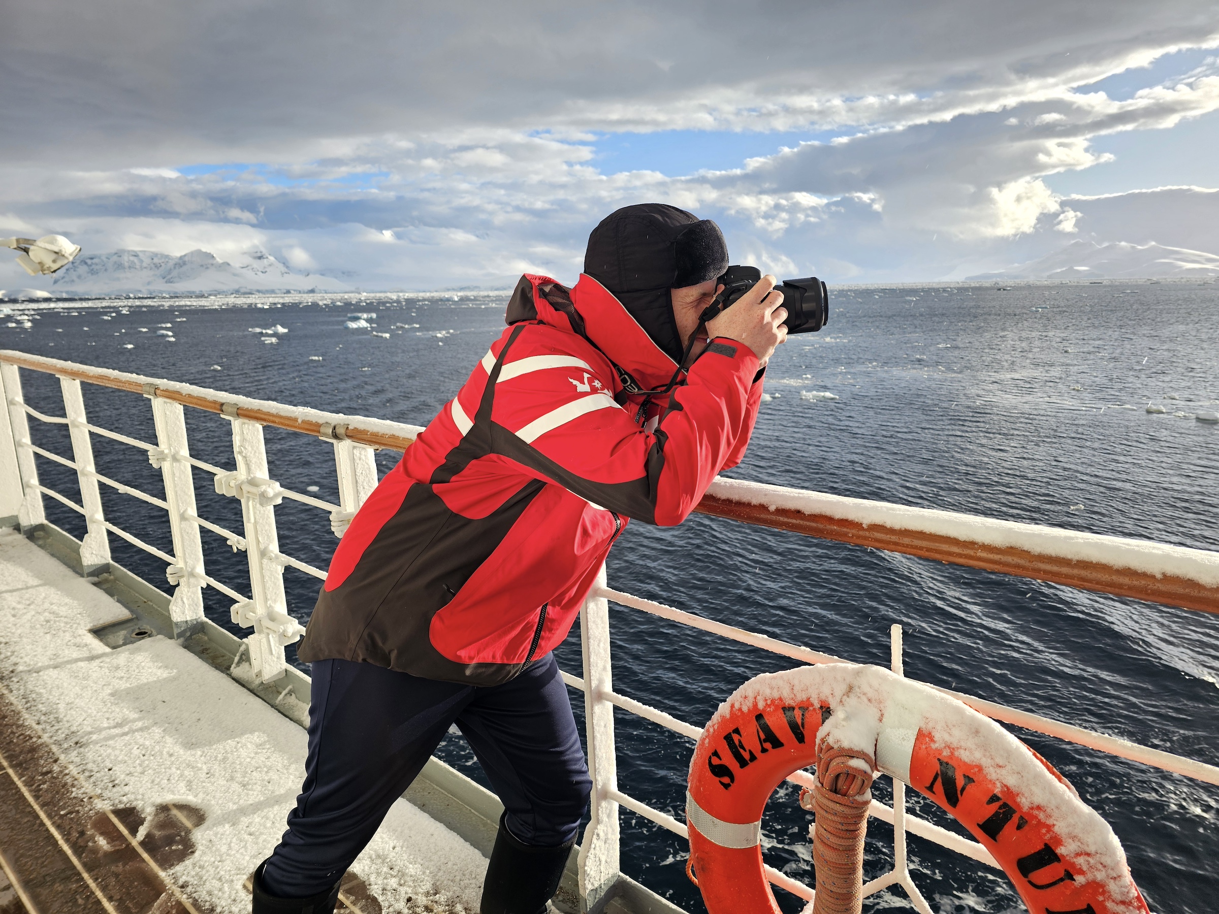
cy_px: 457
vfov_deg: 58.9
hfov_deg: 73.9
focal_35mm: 23
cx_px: 610
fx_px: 810
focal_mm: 6.3
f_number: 1.7
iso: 10
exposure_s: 1/509
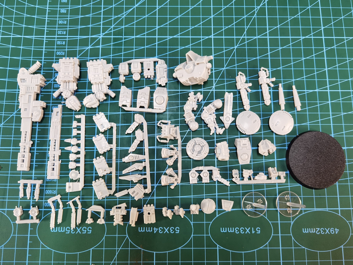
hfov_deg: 65.3
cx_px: 176
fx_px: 275
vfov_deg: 51.3
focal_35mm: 27
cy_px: 132
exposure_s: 1/50
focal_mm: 6.71
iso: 400
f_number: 1.9
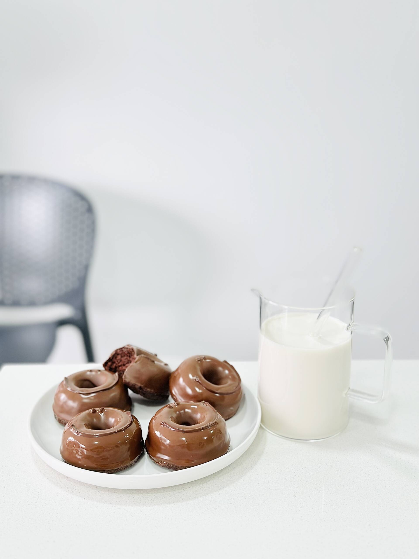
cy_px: 280
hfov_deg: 30.3
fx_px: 775
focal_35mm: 48
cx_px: 210
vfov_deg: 39.7
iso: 125
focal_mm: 6.86
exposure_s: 1/60
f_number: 1.78
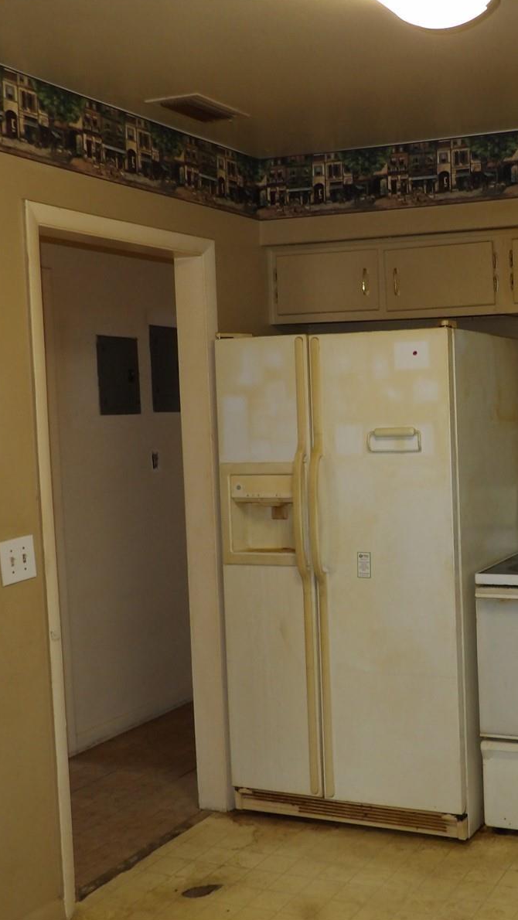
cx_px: 475
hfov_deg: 27.9
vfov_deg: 49.4
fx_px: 1000
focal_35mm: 41
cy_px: 459
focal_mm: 5
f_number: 3.4
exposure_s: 1/33
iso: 200
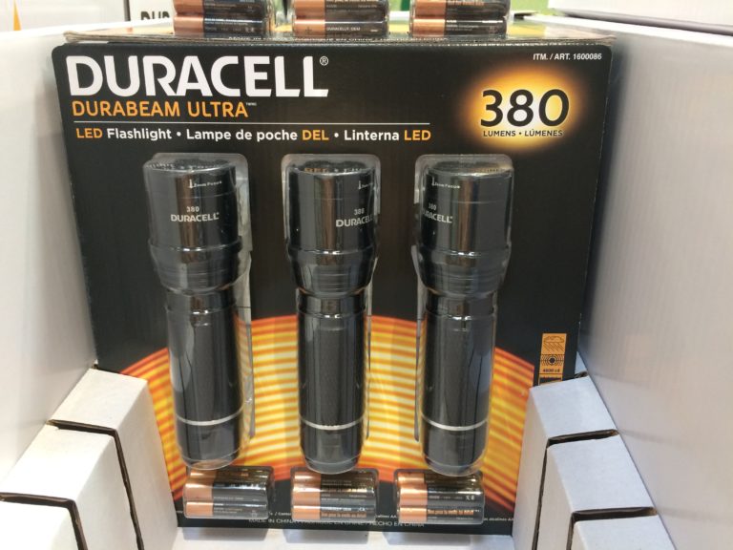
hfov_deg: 61.7
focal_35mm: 29
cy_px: 275
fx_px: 614
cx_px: 366
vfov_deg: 48.2
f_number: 2.2
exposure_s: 1/30
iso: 125
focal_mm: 4.15
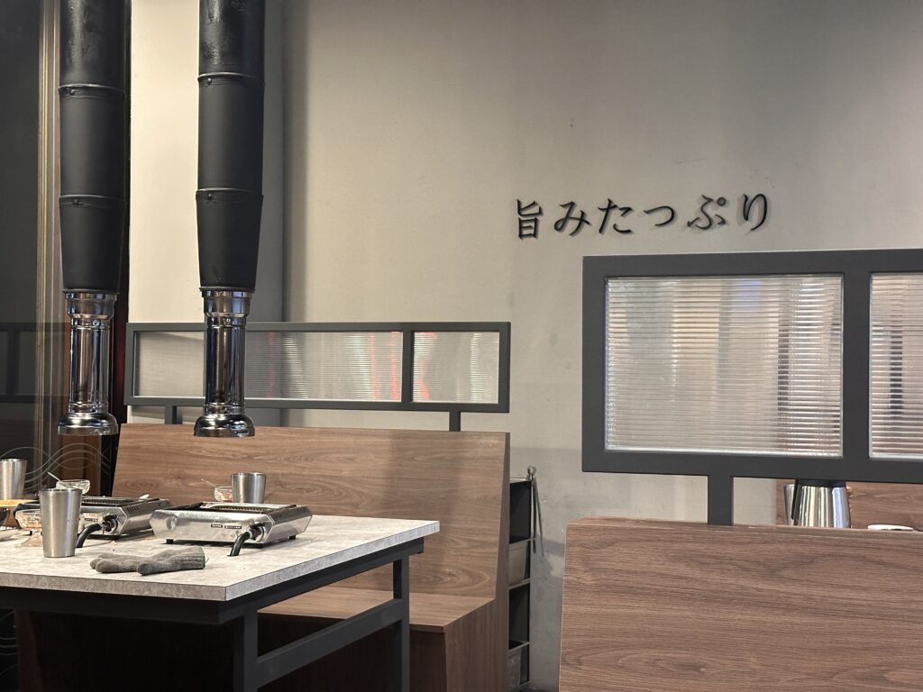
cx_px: 462
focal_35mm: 48
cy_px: 346
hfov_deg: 39.7
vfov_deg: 30.3
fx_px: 1280
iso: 500
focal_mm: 6.86
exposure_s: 1/40
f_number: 1.78
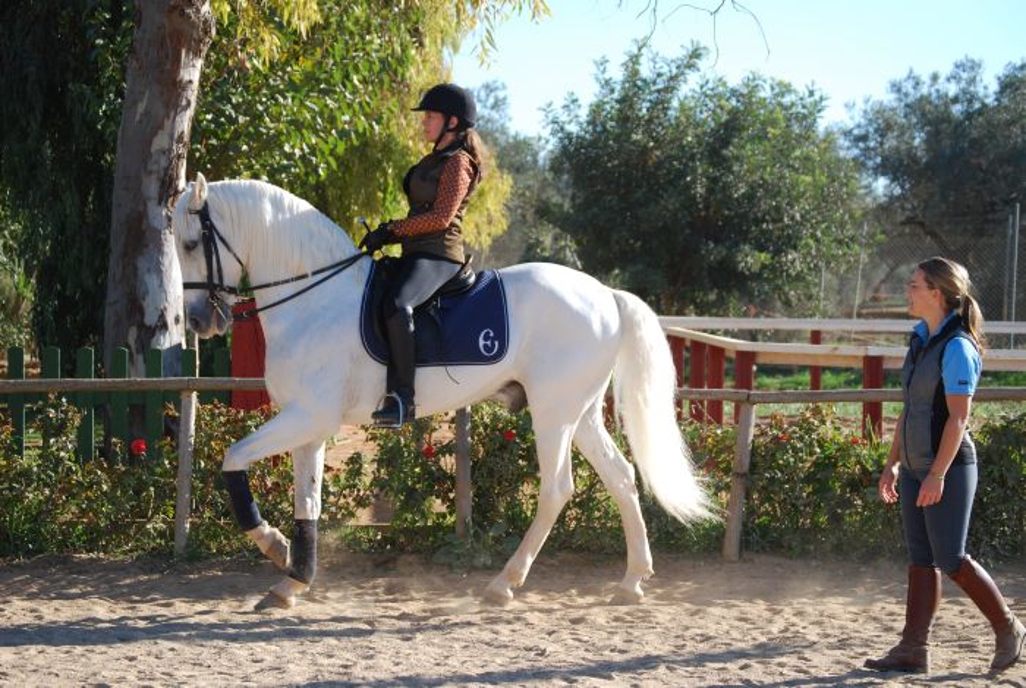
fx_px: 2826
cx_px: 513
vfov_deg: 13.9
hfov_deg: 20.6
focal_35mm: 99
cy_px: 344
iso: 200
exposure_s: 1/500
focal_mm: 66
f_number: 5.6
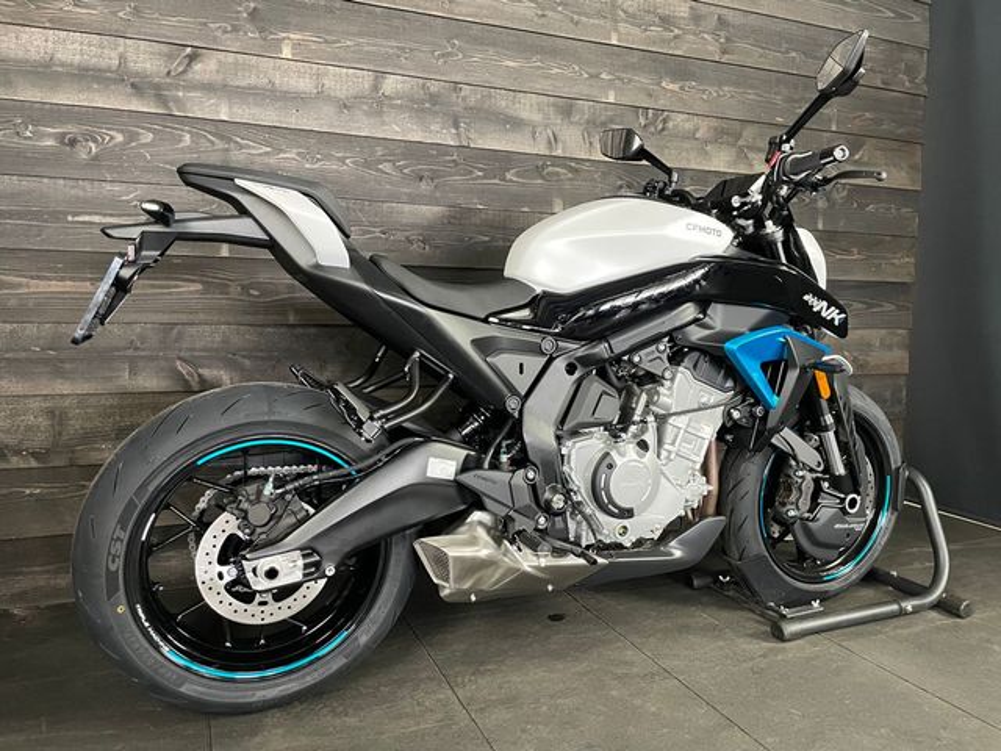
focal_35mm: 26
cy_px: 376
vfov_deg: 53.1
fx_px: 752
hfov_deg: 67.3
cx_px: 500
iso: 500
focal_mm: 4.2
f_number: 1.6
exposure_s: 1/50
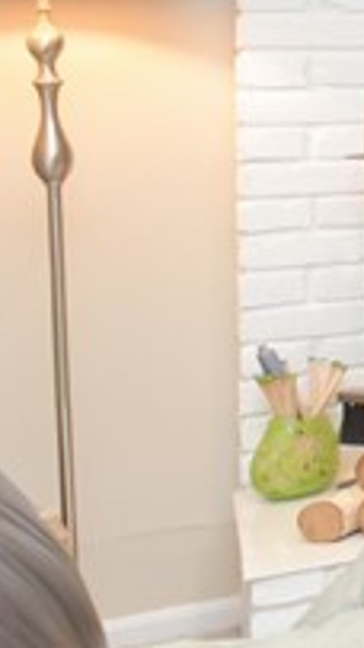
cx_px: 1632
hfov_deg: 7.2
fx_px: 1443
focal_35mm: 84
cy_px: -19
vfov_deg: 24.1
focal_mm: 10
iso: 560
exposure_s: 1/30
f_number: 4
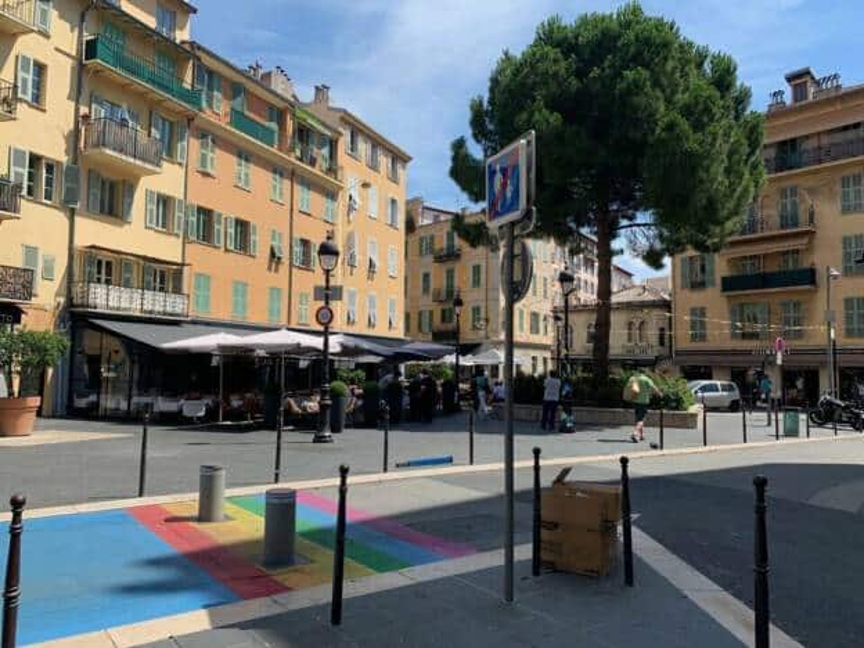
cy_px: 324
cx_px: 432
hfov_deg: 67.3
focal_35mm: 26
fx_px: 649
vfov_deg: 53.1
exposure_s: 1/1845
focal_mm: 4.25
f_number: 1.8
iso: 25
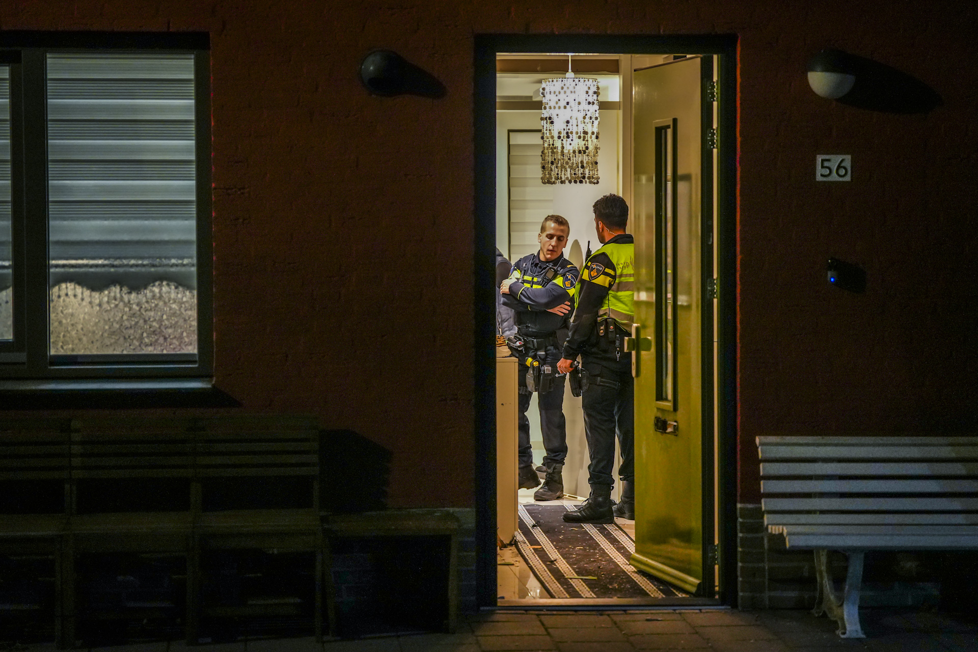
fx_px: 2255
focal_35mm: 83
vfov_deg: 16.5
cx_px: 489
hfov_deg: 24.5
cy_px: 326
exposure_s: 1/100
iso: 3200
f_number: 2.8
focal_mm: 83
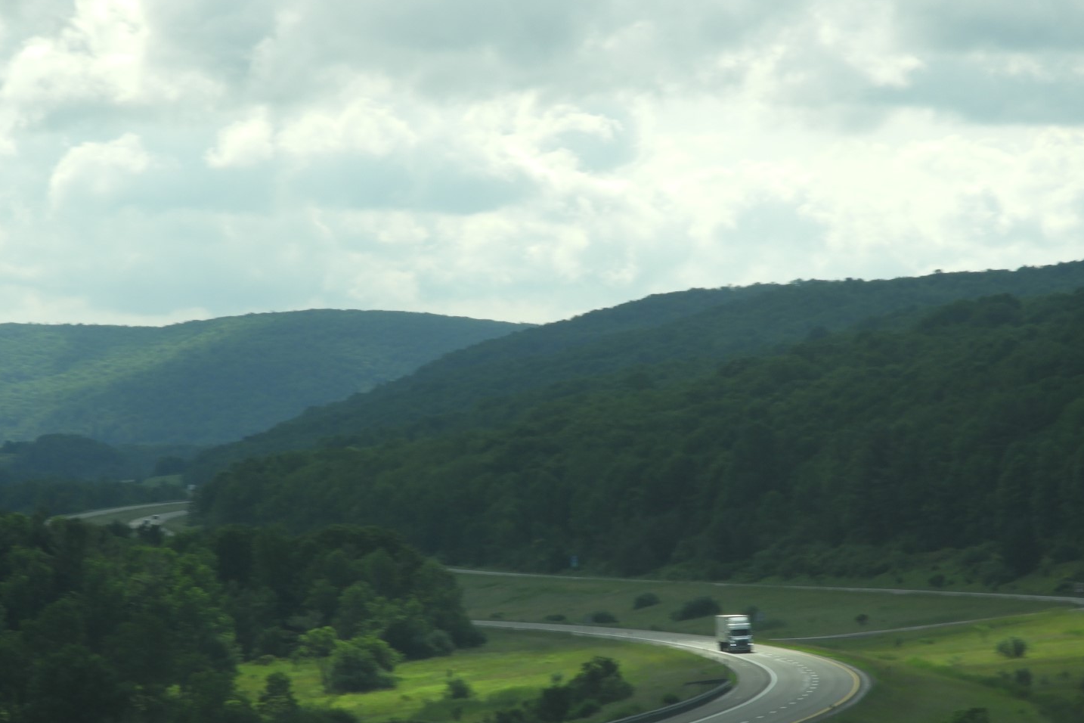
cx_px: 542
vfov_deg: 7.3
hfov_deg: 10.9
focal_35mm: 188
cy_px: 399
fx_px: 5660
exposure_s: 1/400
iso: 100
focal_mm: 32.2
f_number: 5.3
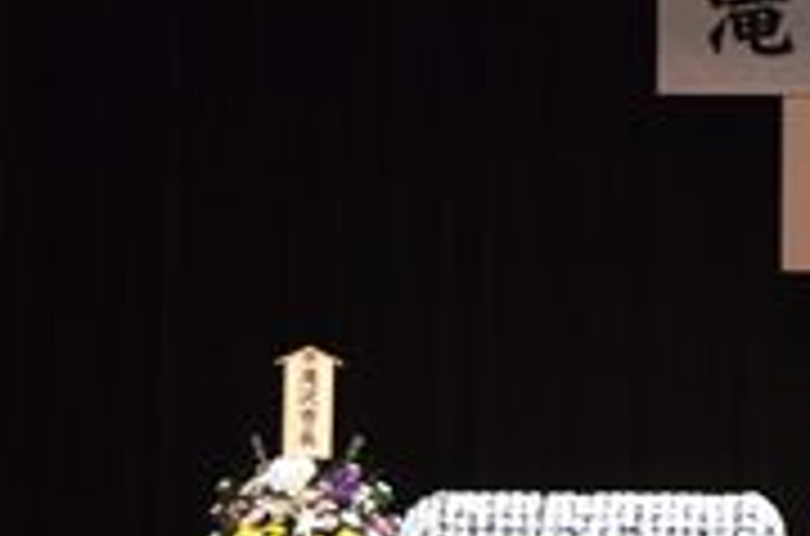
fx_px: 4870
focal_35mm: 217
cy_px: 331
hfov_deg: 9.3
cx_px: 1107
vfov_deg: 6.3
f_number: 4.8
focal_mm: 52
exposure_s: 1/250
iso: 3200
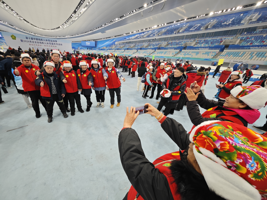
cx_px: 134
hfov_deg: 110.5
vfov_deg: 94.5
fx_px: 93
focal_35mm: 12
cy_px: 100
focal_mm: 2.03
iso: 64
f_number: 1.8
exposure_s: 1/50
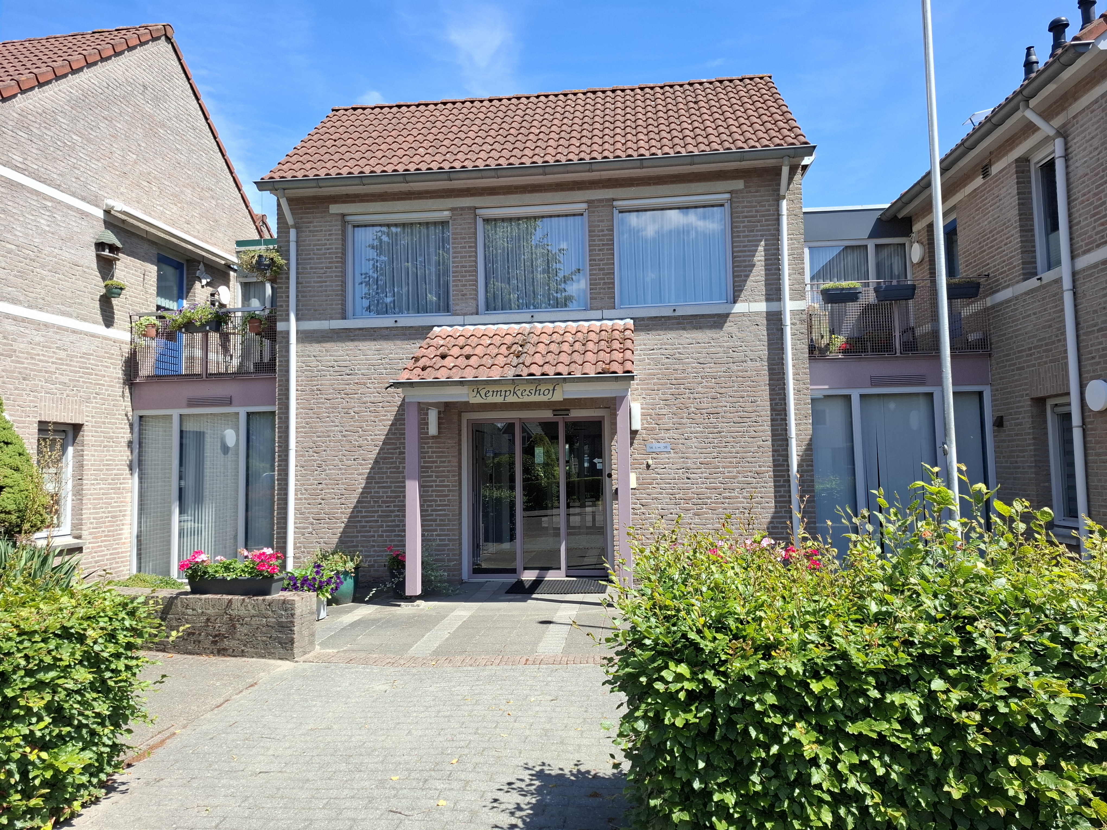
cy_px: 415
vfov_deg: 58.9
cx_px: 554
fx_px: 736
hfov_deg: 73.9
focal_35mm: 23
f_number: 1.8
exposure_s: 1/878
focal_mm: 5.54
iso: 50
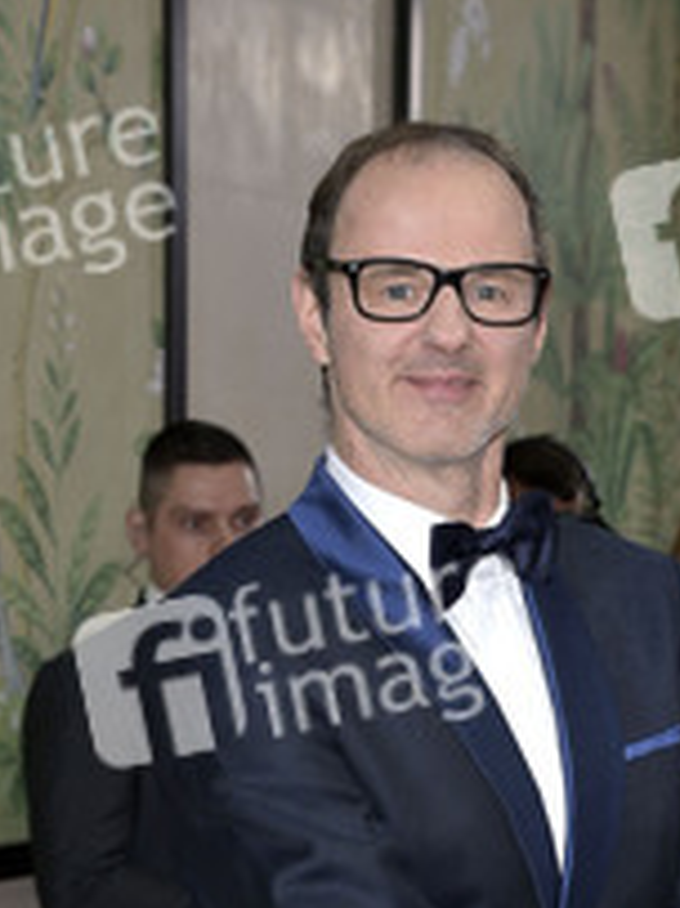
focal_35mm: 123
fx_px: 3225
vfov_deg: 15.8
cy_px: 886
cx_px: 434
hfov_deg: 12.0
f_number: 5.6
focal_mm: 65
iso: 640
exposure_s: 1/200
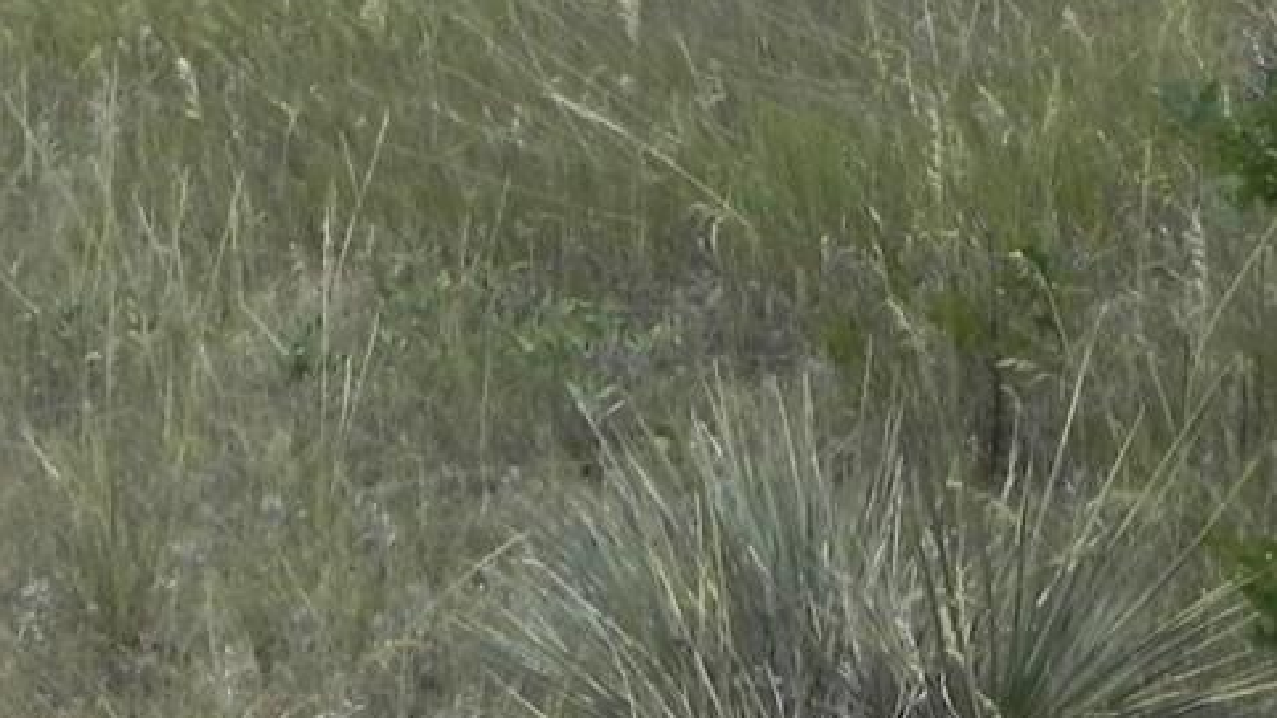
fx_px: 3183
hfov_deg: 22.6
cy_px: -599
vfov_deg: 11.8
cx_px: 776
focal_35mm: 94
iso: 160
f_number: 7.1
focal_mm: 4.6
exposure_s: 1/348
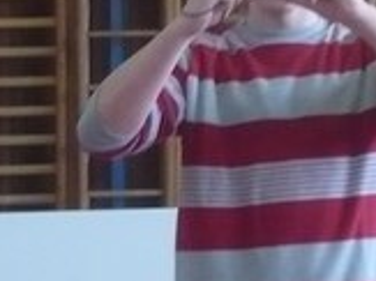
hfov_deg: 5.0
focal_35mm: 398
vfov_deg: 3.7
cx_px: 277
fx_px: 4320
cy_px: 136
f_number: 4.3
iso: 320
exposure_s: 1/30
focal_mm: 13
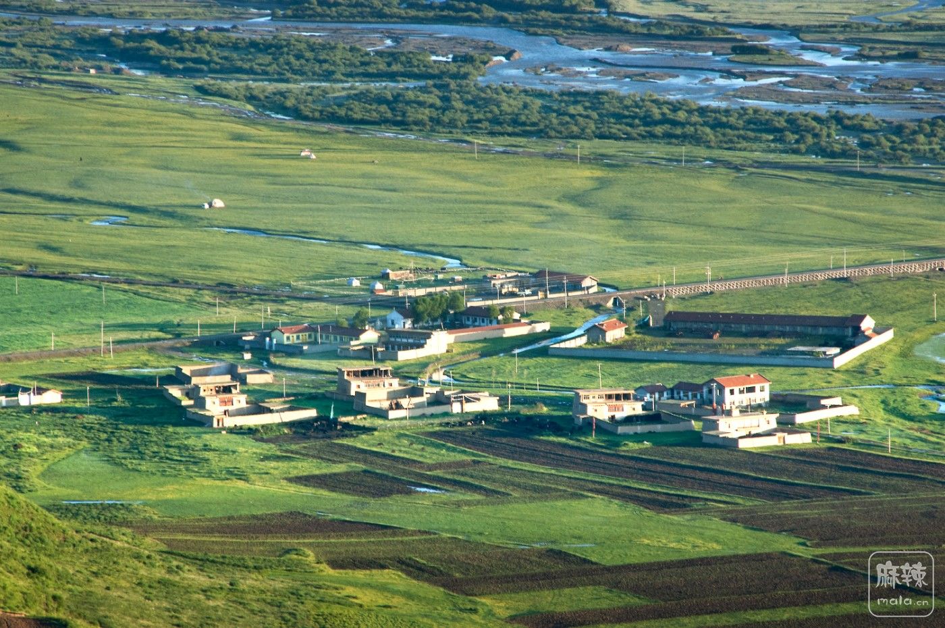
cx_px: 472
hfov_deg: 10.2
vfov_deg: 6.8
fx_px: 5309
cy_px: 314
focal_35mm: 202
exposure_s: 1/30
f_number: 16
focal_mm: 135
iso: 320
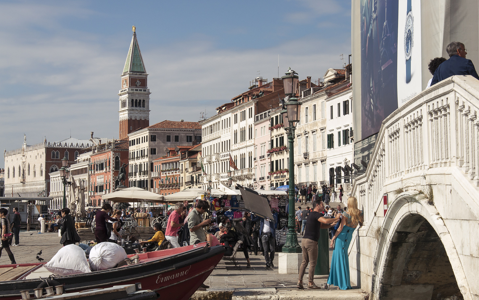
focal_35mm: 74
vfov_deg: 17.6
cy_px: 153
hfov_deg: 27.8
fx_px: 966
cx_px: 241
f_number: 13
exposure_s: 1/640
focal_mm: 48
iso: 250
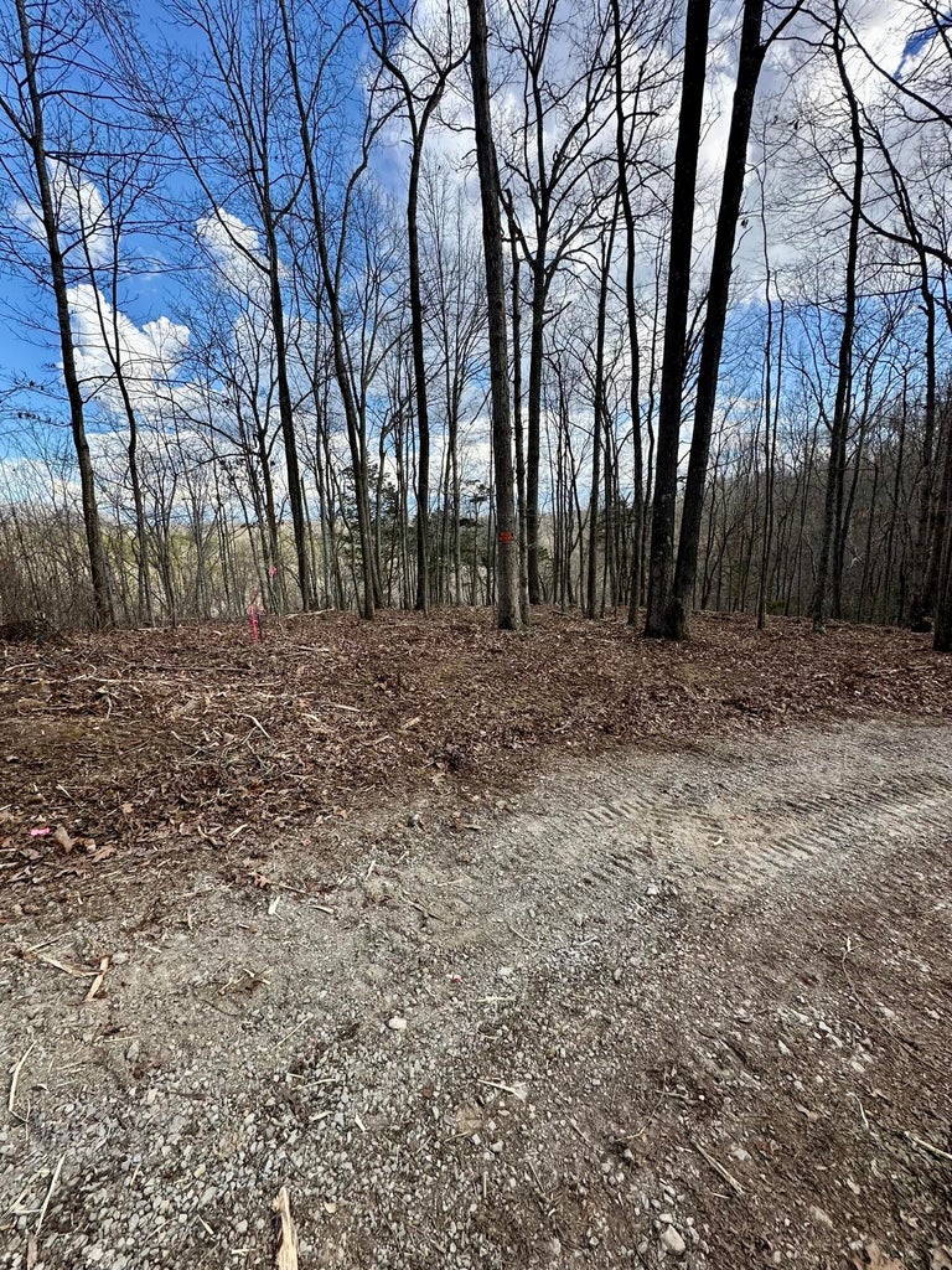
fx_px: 513
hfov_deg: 85.7
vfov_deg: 102.1
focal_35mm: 14
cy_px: 635
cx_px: 476
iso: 40
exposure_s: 1/678
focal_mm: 2.22
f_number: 2.2
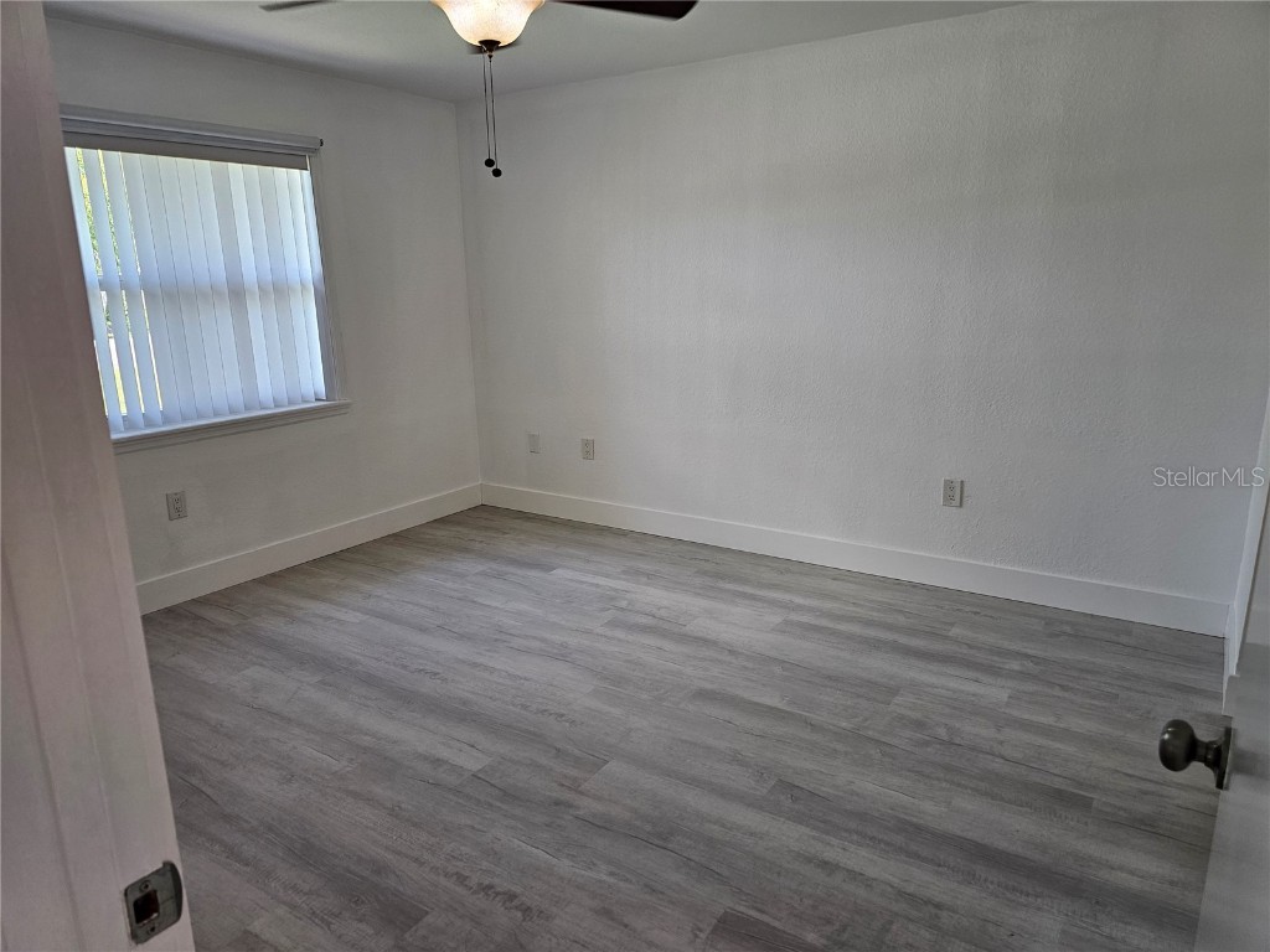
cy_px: 476
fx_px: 844
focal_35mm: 23
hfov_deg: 73.9
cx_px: 635
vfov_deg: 58.9
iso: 125
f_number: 1.7
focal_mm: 6.3
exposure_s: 1/120
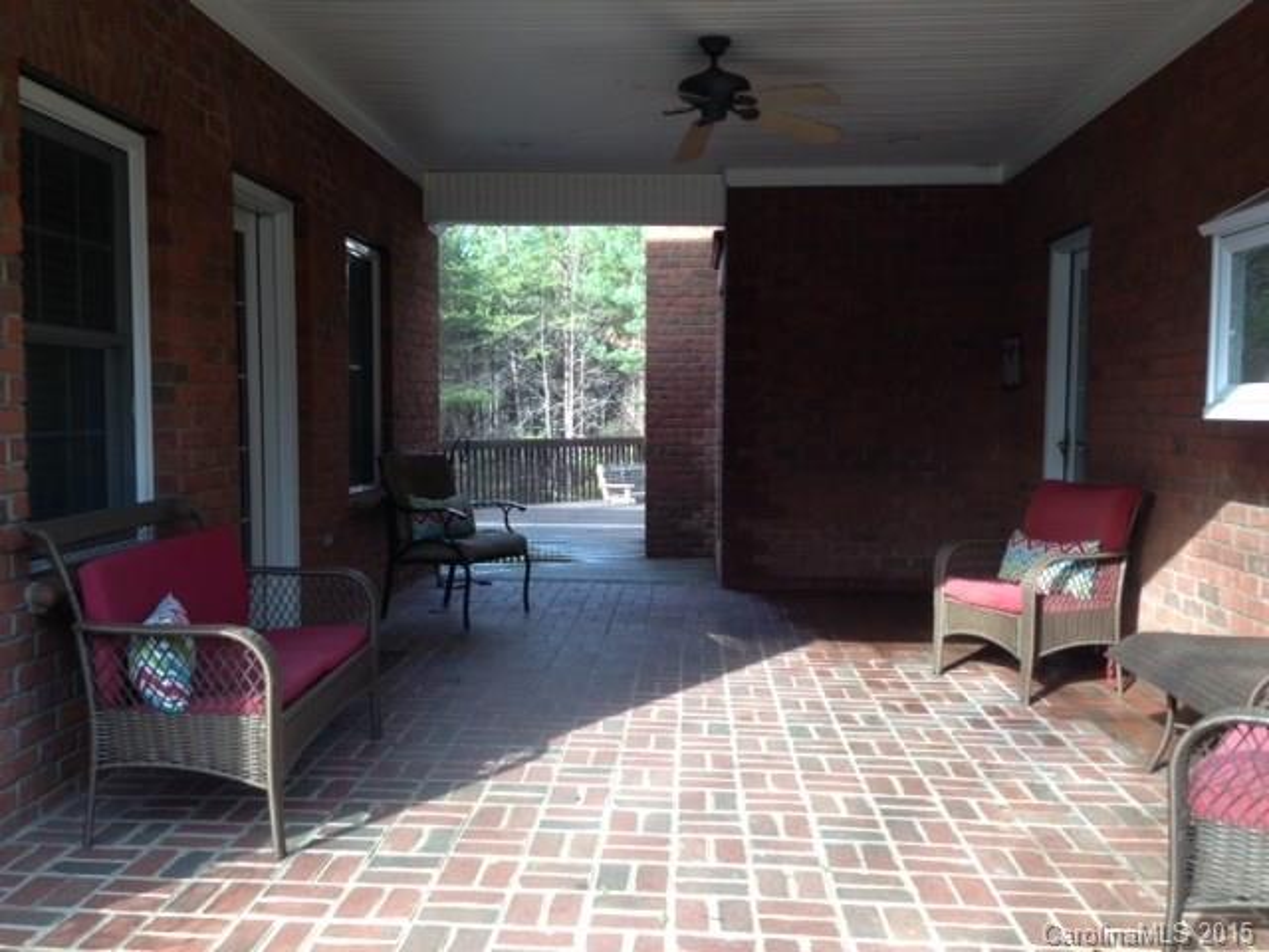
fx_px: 1210
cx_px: 634
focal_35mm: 33
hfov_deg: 55.4
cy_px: 476
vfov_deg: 42.9
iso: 64
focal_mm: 4.13
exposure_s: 1/162
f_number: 2.4
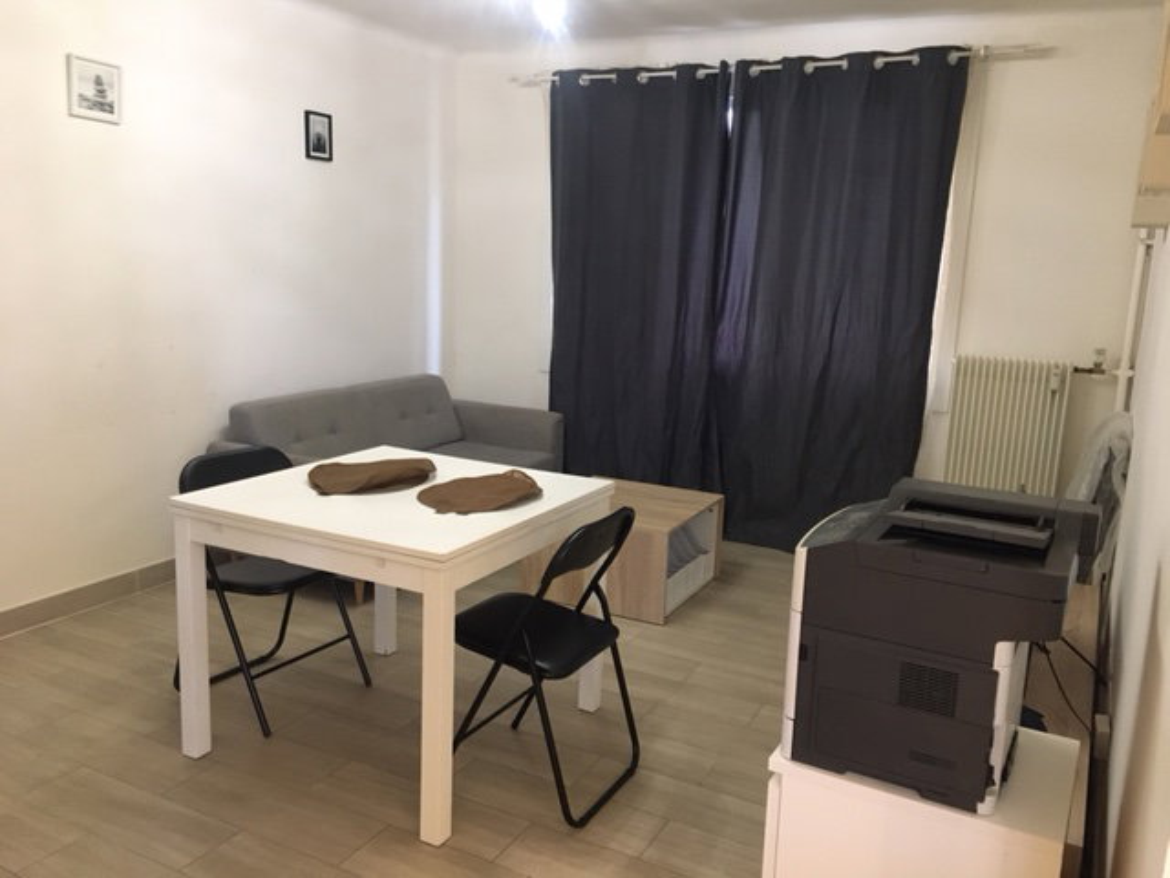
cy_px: 439
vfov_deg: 48.2
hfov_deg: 61.7
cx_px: 585
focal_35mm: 29
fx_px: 980
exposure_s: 1/17
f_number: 2.2
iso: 200
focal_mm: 4.15
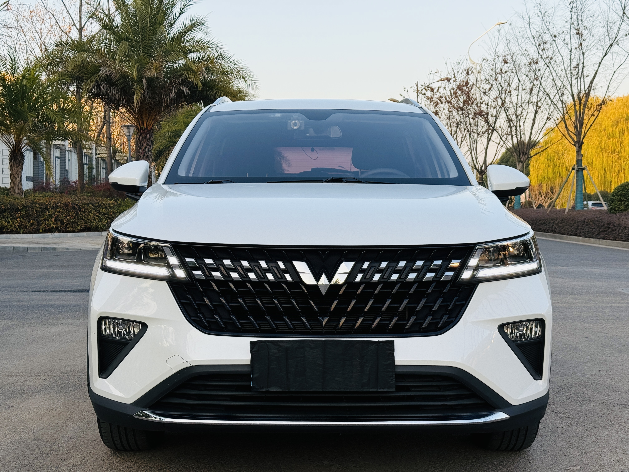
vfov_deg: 30.3
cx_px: 314
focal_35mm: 48
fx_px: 872
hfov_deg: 39.7
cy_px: 236
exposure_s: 1/625
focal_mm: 6.76
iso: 64
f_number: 1.78
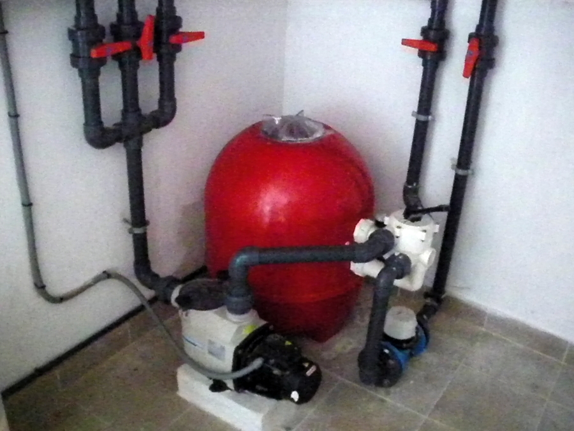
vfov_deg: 39.7
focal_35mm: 36
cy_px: 216
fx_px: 597
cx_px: 287
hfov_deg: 51.4
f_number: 3.5
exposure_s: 1/15
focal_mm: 6.3
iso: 6400
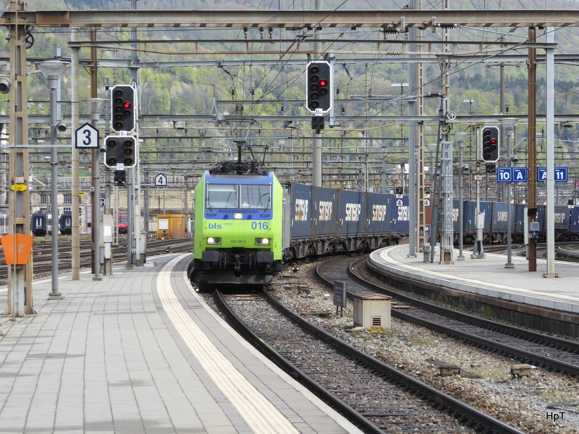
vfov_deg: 8.8
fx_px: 2810
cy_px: 217
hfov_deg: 11.8
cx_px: 290
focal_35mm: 168
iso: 80
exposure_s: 1/125
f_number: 5.4
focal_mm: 27.1
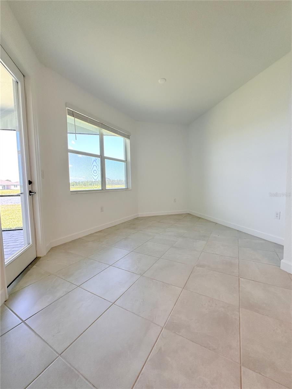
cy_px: 194
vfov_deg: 102.1
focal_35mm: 14
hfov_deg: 85.7
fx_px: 157
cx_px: 146
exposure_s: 1/120
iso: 125
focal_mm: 2.22
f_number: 2.2
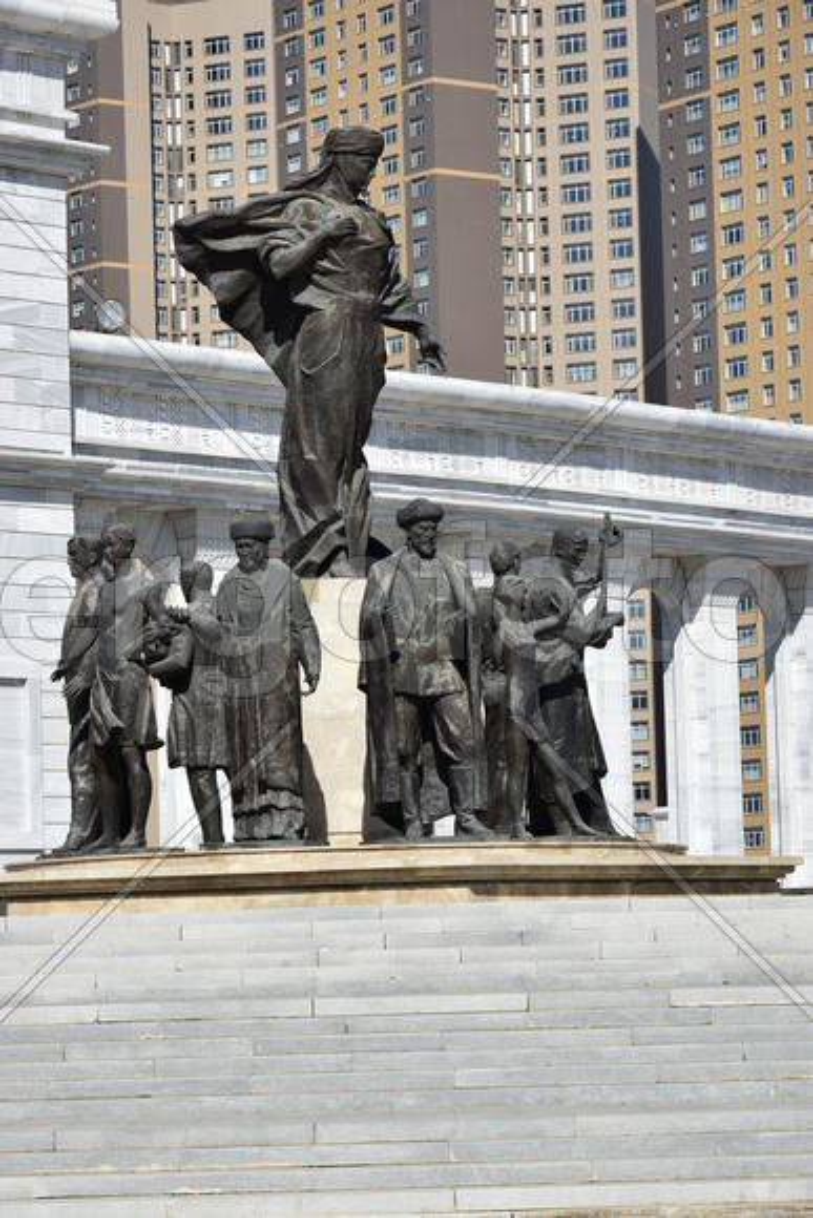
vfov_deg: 16.1
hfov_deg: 10.8
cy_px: 609
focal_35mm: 128
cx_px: 406
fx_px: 4316
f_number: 8
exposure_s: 1/640
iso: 200
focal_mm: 85
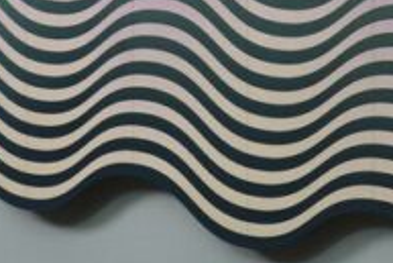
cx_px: 330
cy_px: -159
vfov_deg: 6.8
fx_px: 2174
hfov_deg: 10.3
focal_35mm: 199
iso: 200
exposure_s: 1/8
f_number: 8
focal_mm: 50
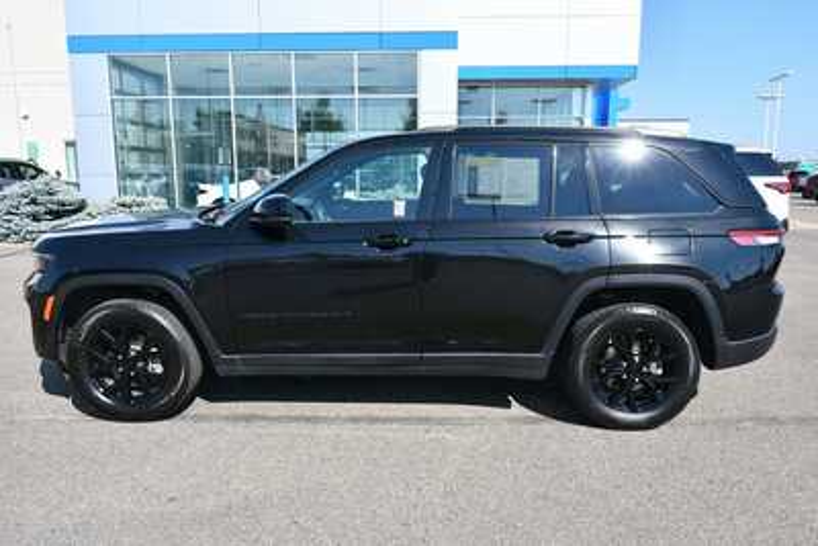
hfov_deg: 67.4
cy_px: 273
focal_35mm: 27
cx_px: 409
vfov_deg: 48.0
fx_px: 614
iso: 125
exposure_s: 1/250
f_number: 8
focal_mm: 18
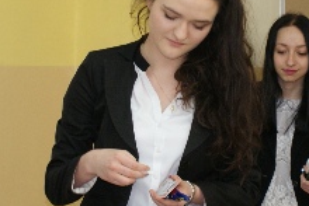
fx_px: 1125
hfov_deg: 15.6
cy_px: 110
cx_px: 223
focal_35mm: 131
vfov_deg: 10.5
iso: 400
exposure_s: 1/60
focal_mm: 30
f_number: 5
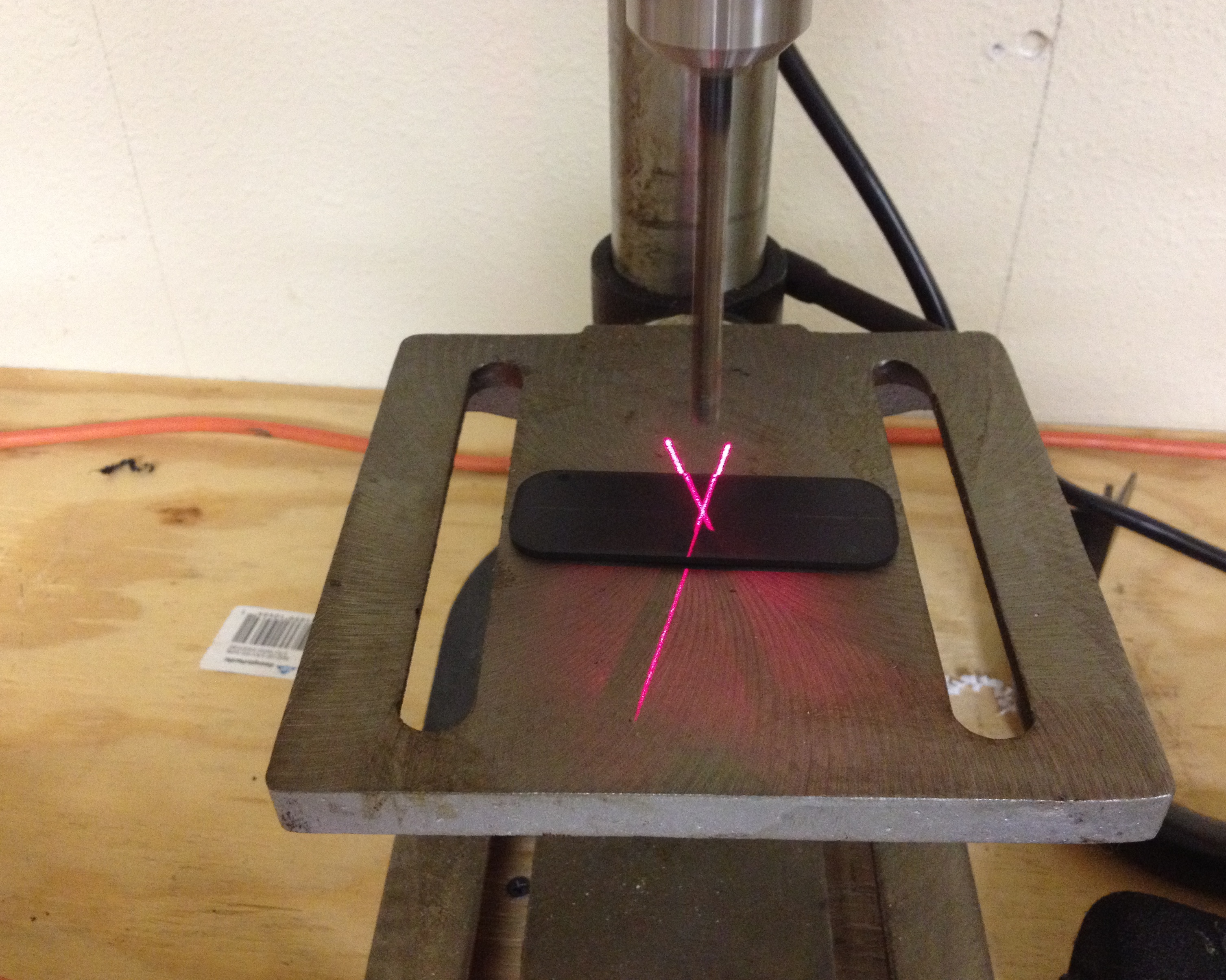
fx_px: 1342
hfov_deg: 49.1
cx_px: 612
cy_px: 487
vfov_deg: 40.1
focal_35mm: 37
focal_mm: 4.28
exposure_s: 1/20
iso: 400
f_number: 2.4
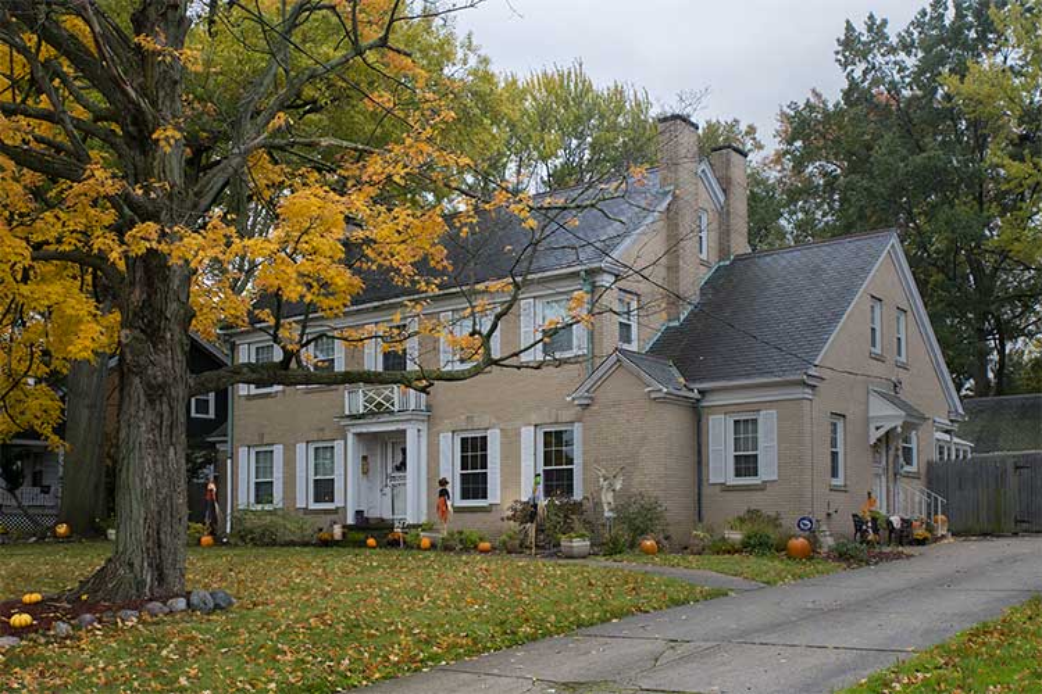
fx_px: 984
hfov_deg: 55.8
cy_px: 347
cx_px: 521
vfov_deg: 38.9
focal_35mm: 34
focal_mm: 34
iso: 320
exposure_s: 1/125
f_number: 8
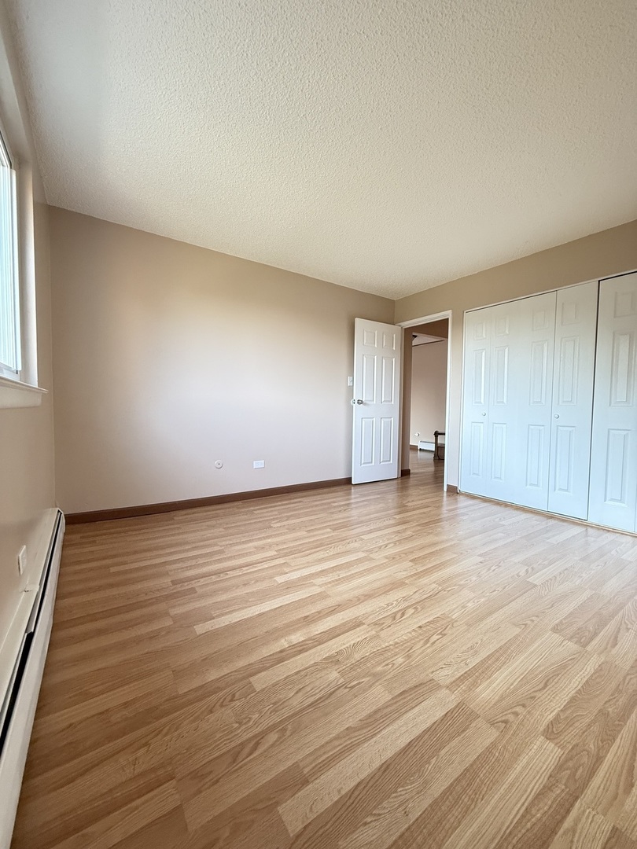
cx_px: 318
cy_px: 424
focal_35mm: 14
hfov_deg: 85.7
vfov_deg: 102.1
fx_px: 344
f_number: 2.2
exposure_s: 1/98
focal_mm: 2.22
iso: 320
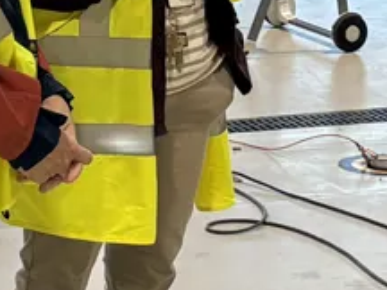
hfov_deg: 10.2
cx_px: 303
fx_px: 2158
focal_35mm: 193
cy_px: -242
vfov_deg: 7.5
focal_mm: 5.96
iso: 125
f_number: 1.6
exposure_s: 1/171
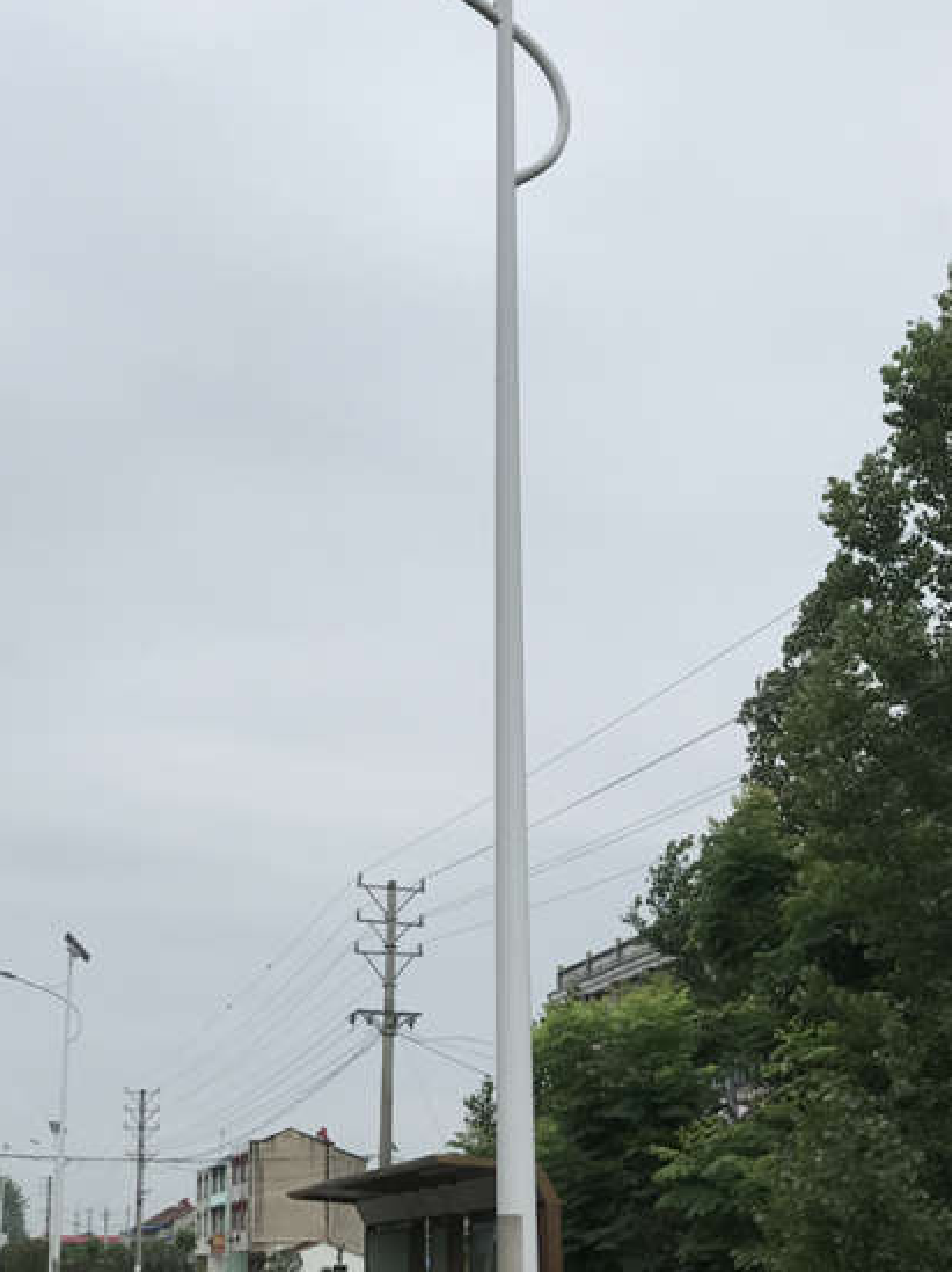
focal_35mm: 49
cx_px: 382
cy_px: 734
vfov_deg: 38.8
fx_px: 1799
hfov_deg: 29.6
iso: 20
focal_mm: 3.99
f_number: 1.8
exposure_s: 1/1709
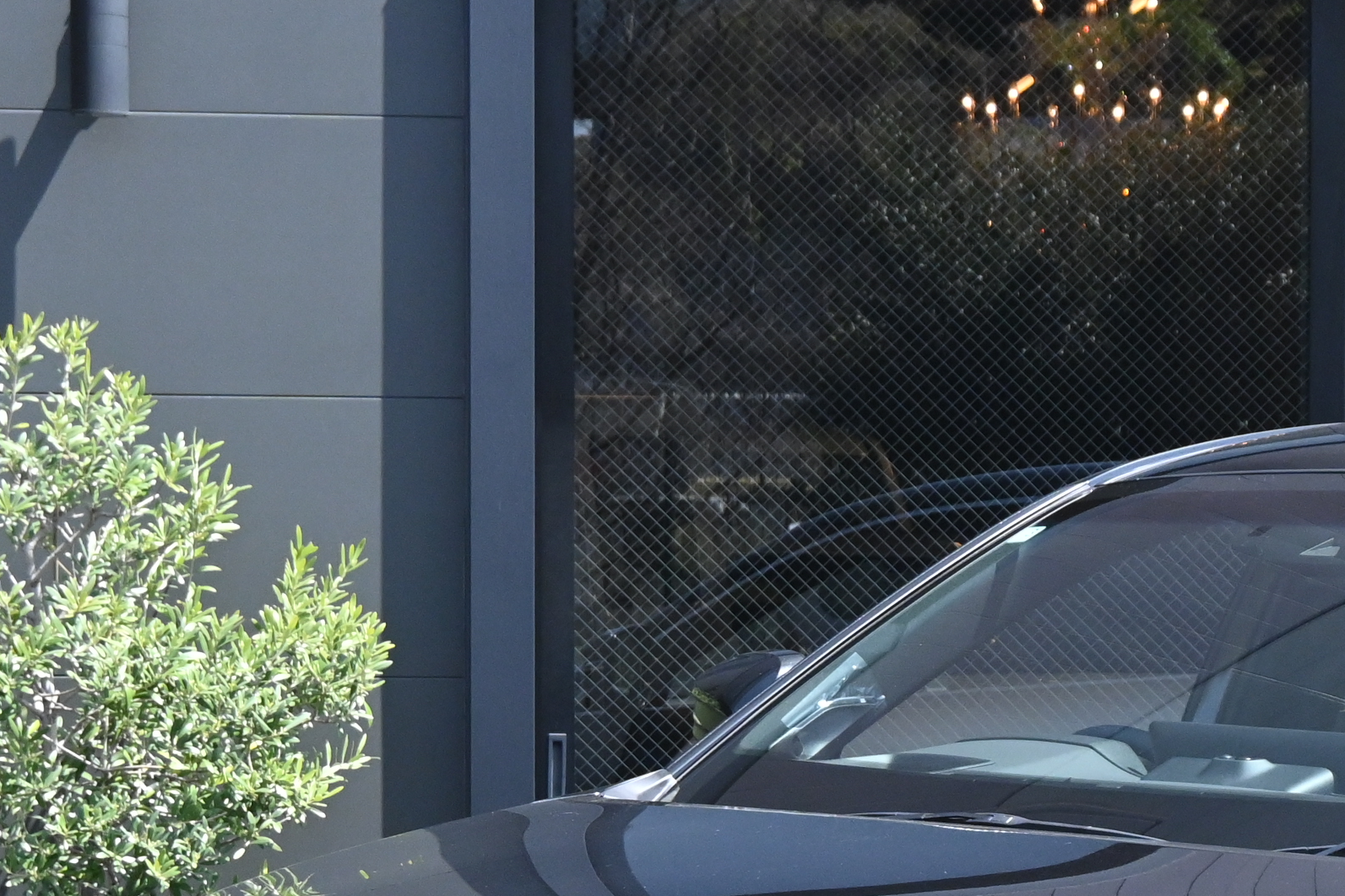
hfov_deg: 13.2
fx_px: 5727
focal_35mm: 153
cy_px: 898
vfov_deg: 8.9
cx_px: 1312
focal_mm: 39
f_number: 6.3
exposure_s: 1/1600
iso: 1250
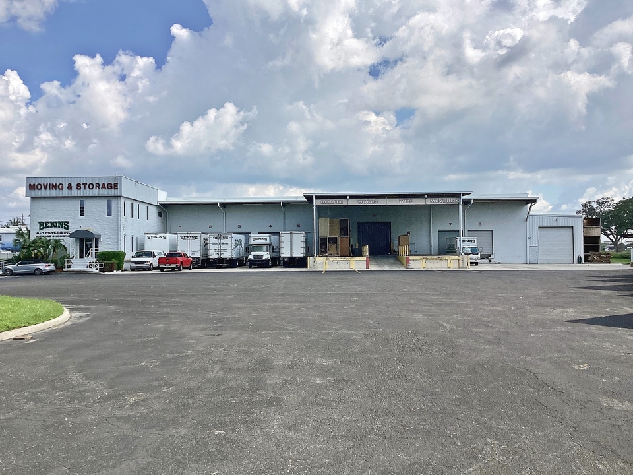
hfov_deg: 58.4
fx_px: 567
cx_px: 316
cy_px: 238
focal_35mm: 31
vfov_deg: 45.4
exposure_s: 1/1698
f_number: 2.4
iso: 25
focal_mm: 3.3
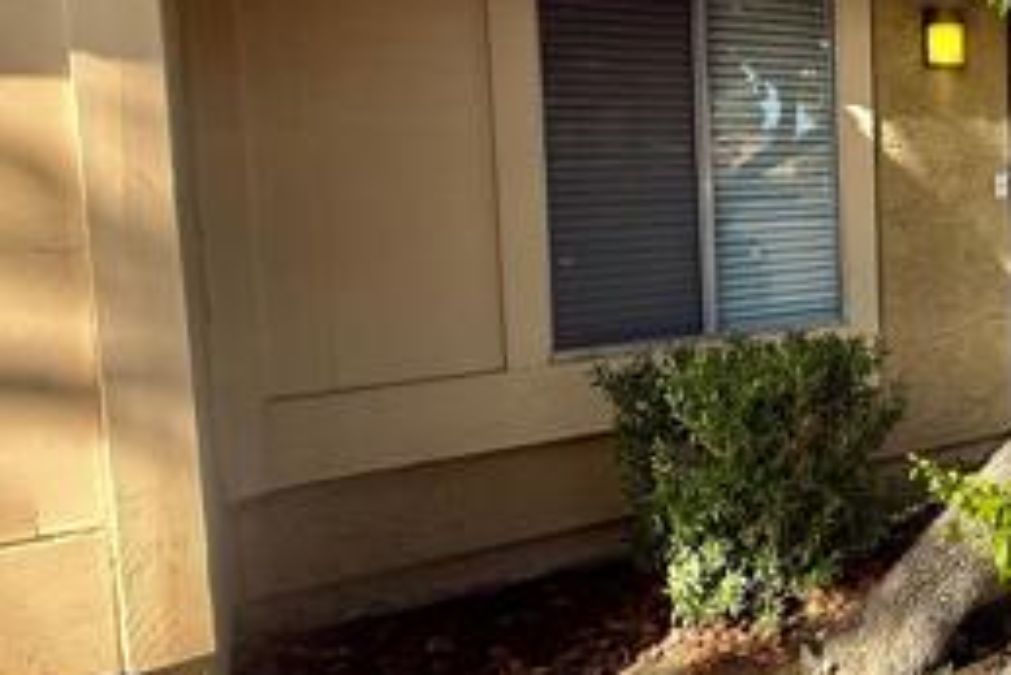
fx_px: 1012
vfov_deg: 36.6
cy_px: 230
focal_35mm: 36
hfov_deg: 43.6
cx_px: 1058
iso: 64
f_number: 2.2
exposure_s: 1/486
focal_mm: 2.22
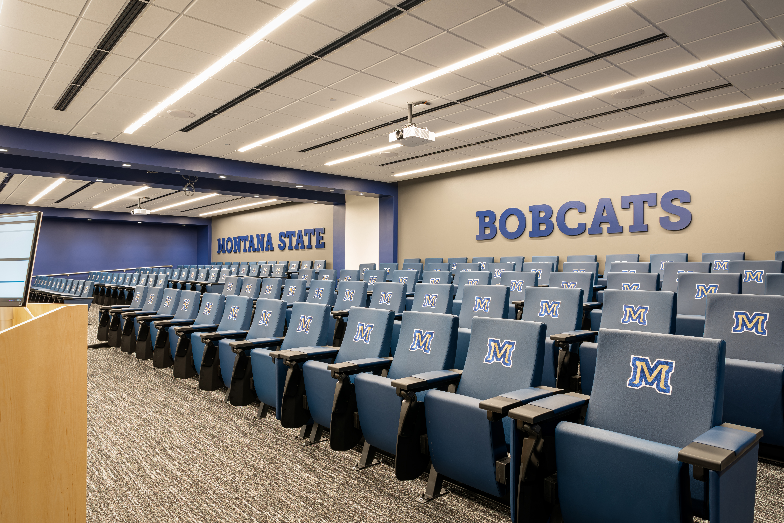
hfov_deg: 73.7
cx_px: 392
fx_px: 523
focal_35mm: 24
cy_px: 262
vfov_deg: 53.1
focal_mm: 24
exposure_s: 4
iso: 50
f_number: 8
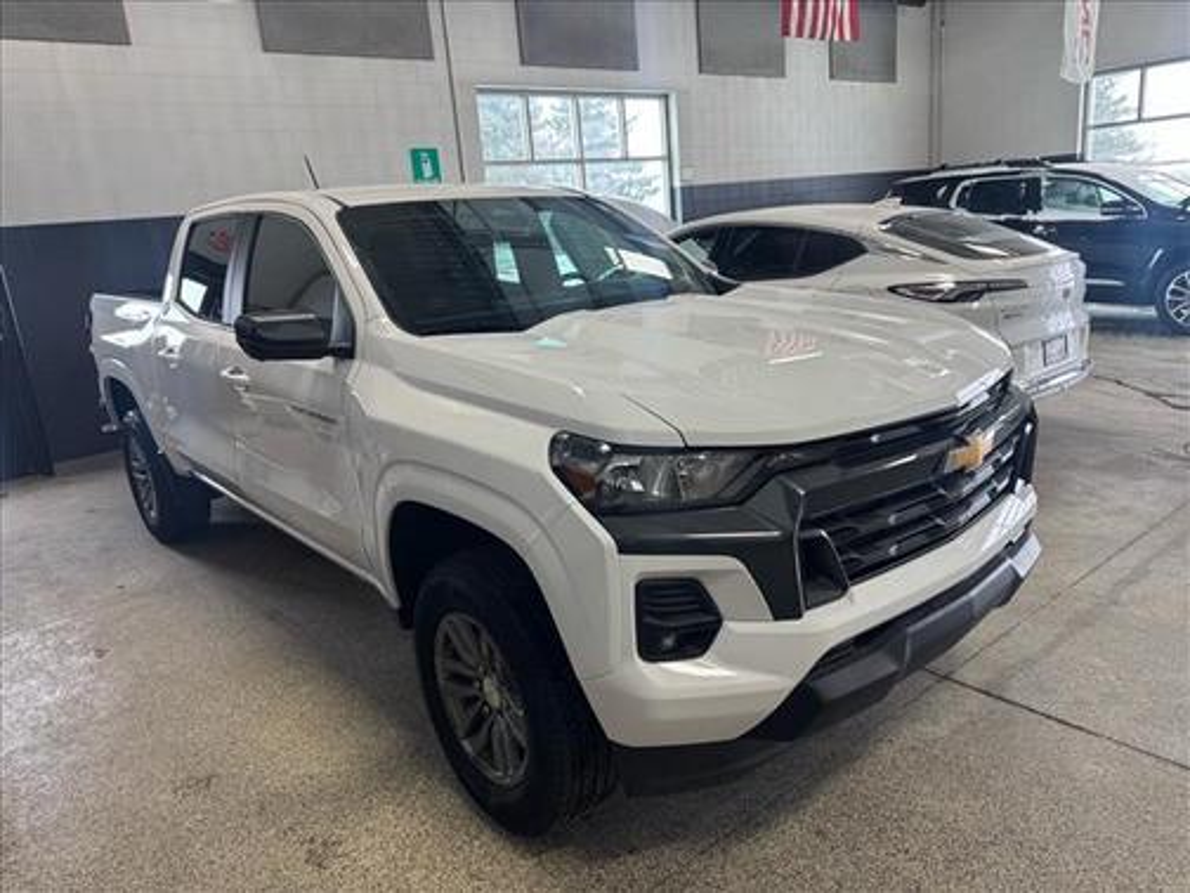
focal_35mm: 24
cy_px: 446
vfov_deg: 56.8
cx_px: 595
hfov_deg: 71.6
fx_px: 825
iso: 100
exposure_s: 1/120
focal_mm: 6.76
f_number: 1.78
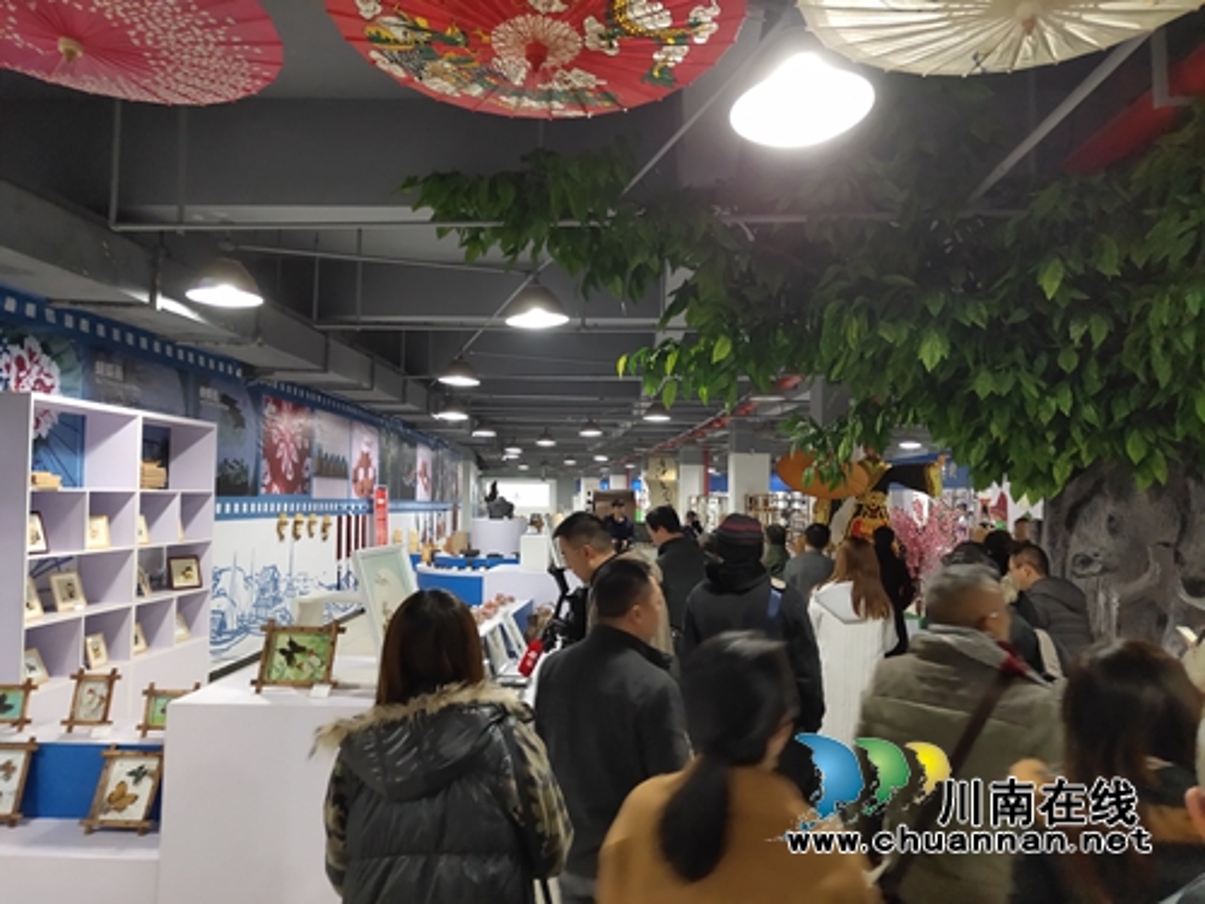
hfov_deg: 61.7
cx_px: 602
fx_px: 1010
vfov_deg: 48.2
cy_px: 452
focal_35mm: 29
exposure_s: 1/33
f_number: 1.8
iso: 439
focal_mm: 4.27
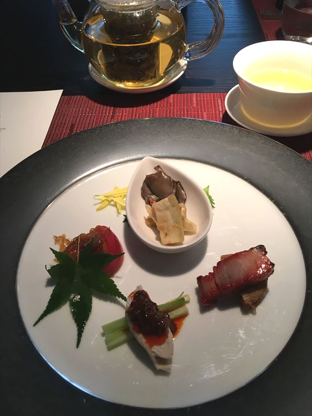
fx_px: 349
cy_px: 208
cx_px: 156
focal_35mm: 29
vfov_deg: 61.7
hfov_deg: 48.2
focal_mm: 4.15
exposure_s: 1/30
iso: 50
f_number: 2.2
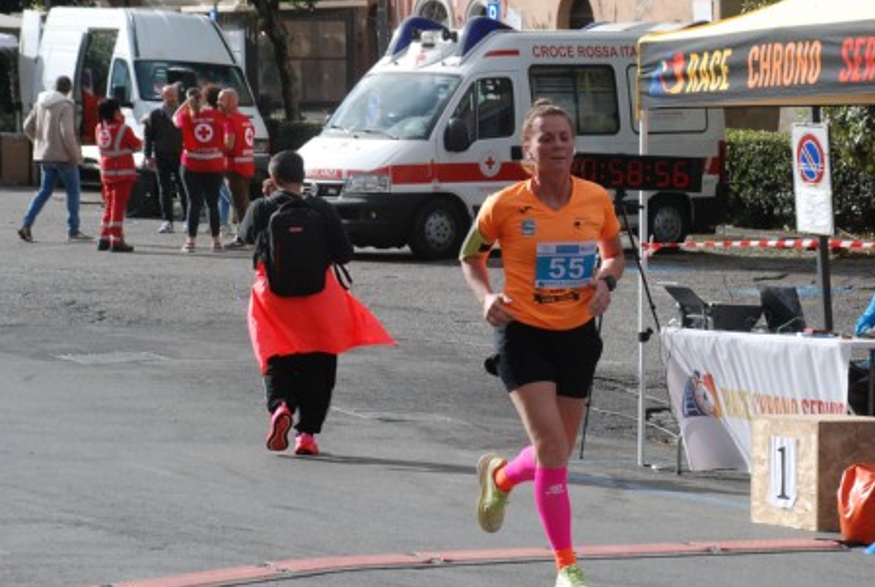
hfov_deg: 14.6
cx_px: 564
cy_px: 271
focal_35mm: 140
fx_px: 3410
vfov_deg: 9.8
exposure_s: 1/2000
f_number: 7.1
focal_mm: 70
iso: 1000
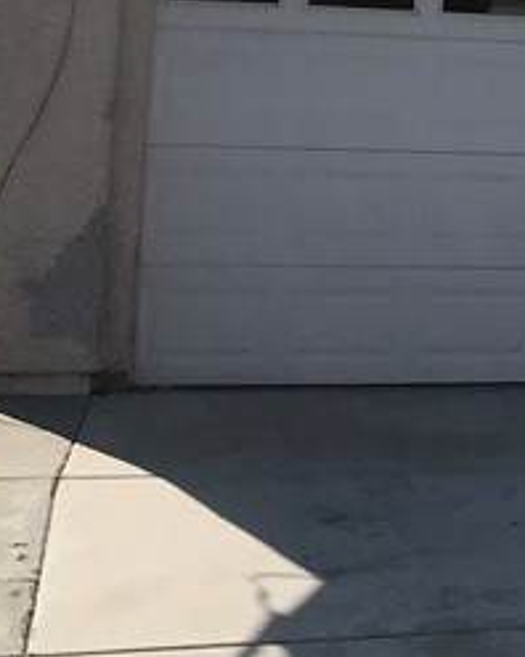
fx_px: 2197
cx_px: 1069
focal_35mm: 113
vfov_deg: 16.6
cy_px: -8
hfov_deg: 12.0
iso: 20
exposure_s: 1/4000
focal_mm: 3.99
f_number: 1.8
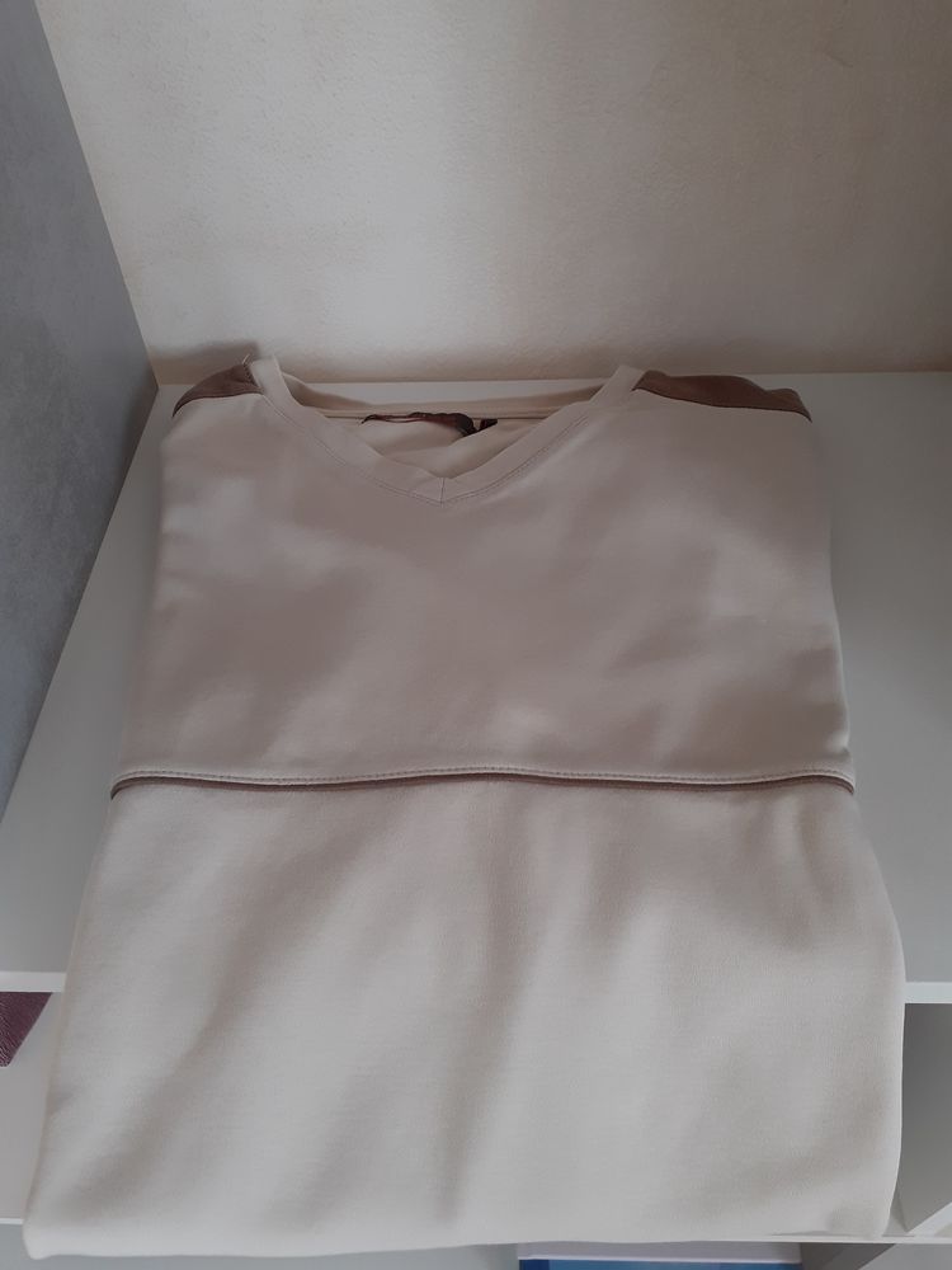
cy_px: 635
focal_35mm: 27
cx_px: 476
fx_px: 990
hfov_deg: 51.4
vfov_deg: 65.3
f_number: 1.9
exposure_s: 1/100
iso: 80
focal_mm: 3.6
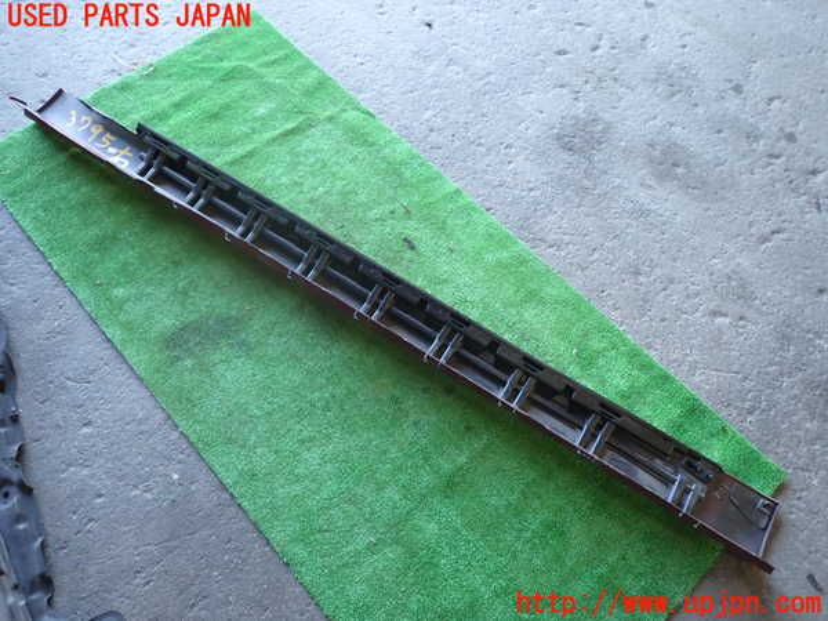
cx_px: 414
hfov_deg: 69.4
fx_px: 598
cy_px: 310
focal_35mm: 25
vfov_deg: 54.9
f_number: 2
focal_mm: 4.5
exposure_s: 1/40
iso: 200
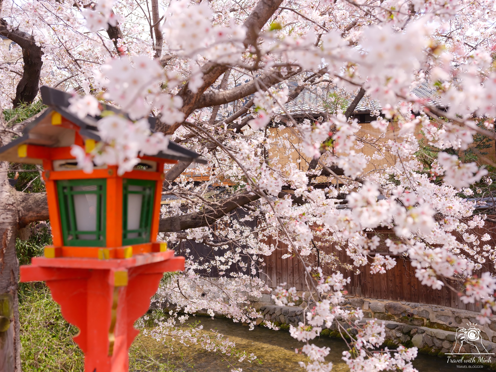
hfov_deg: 51.4
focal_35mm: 36
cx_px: 248
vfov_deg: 39.7
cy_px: 186
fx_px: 516
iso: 200
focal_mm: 45
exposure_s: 1/240
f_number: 5.6
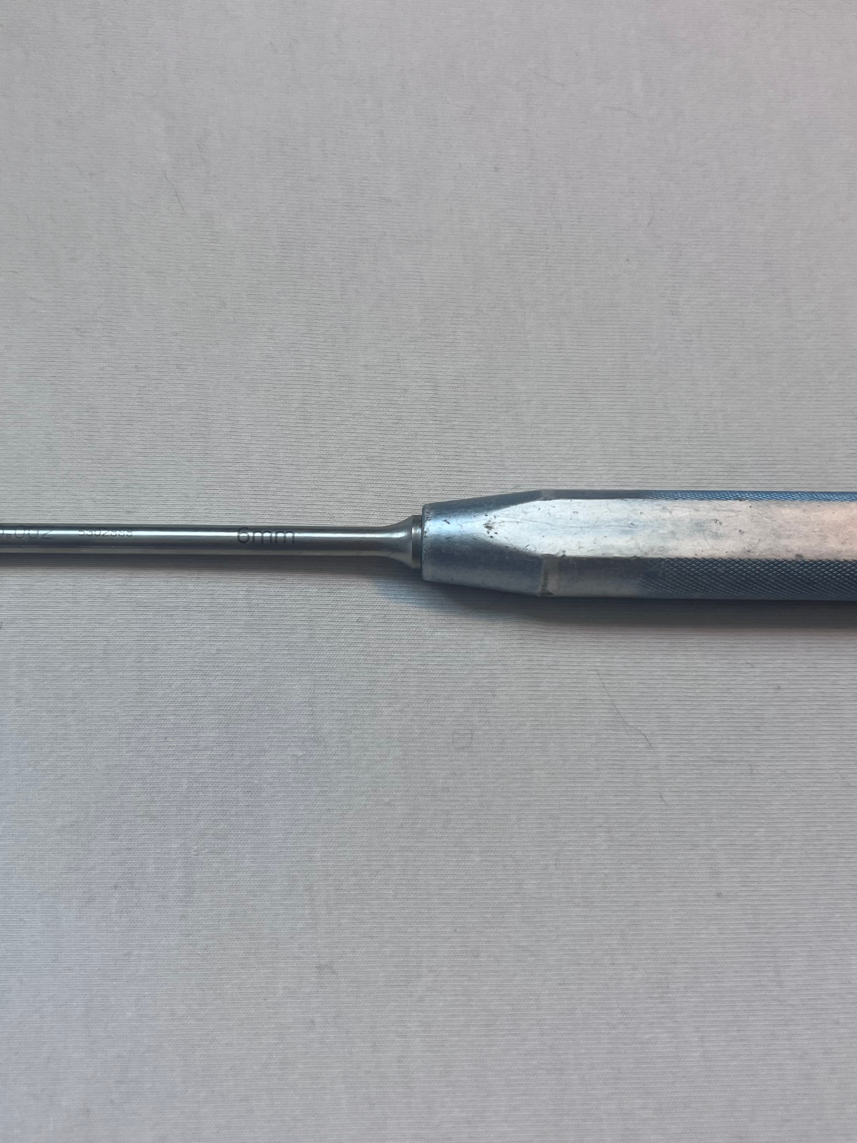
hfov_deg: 40.7
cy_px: 570
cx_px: 437
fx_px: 1155
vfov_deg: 52.6
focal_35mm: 35
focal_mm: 5.7
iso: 64
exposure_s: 1/120
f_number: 1.5
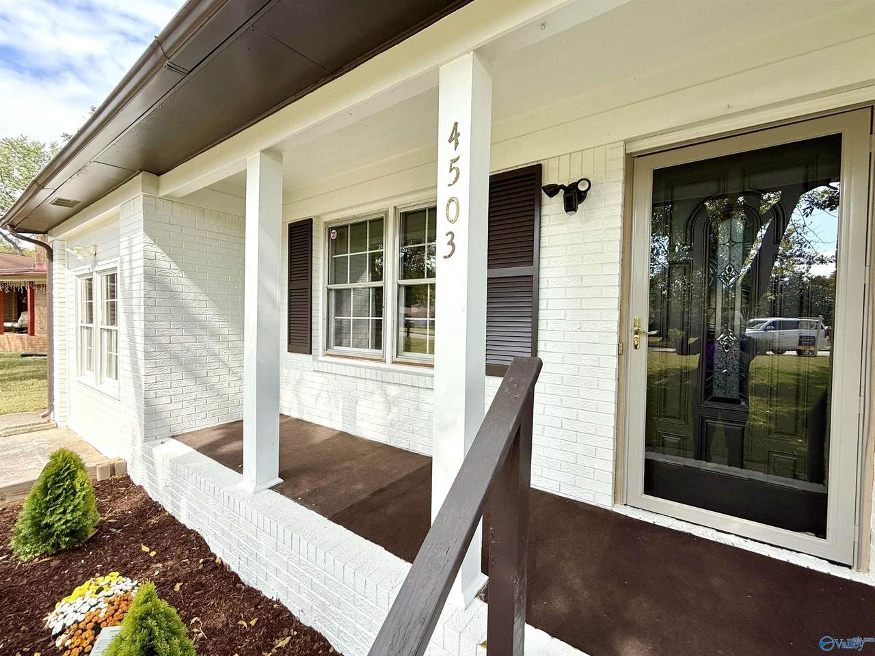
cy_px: 328
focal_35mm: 14
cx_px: 438
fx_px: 354
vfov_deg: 85.7
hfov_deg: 102.1
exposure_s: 1/760
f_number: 2.2
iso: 50
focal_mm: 2.22
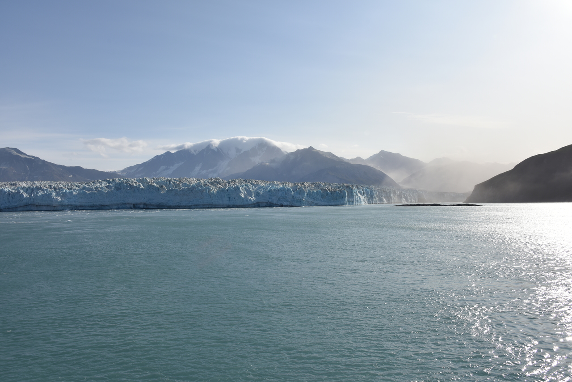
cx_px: 286
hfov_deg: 65.5
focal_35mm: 28
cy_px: 191
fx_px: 445
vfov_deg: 46.4
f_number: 10
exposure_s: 1/400
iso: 100
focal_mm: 28
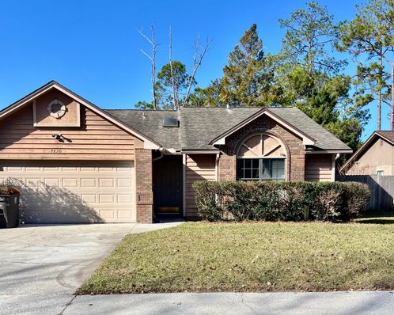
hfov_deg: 52.9
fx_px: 396
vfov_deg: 42.8
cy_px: 207
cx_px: 197
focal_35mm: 34
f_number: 1.5
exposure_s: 1/2762
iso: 50
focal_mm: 5.7
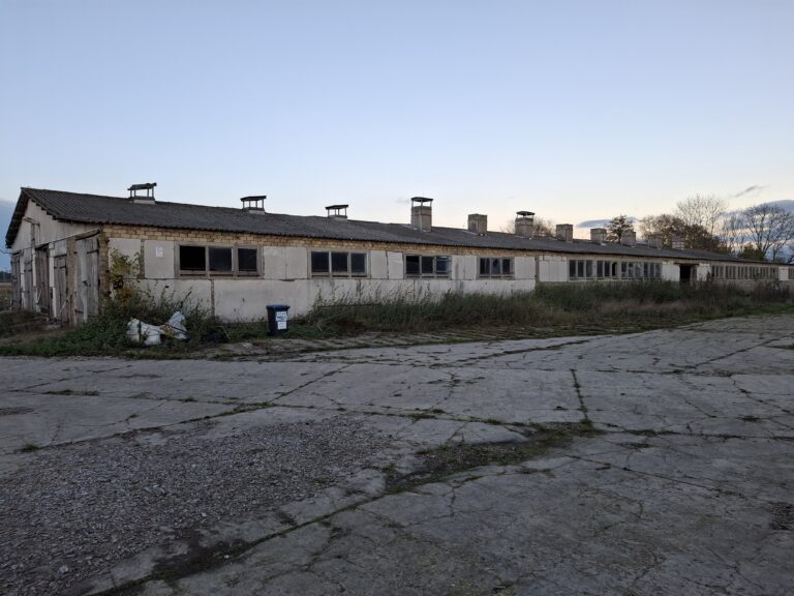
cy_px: 298
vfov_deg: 58.9
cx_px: 397
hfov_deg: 73.9
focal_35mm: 23
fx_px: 528
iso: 50
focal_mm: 5.54
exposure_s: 1/120
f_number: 1.8
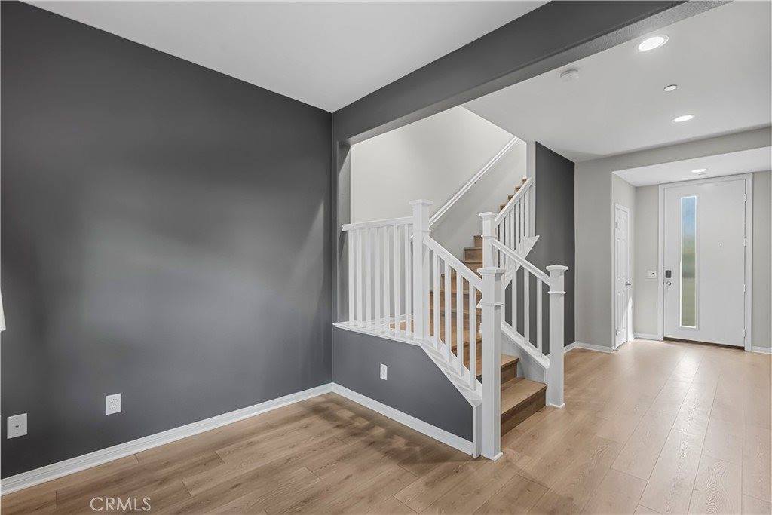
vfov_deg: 73.8
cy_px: 258
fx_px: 343
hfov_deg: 96.7
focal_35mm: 16
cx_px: 386
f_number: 8
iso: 2000
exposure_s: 1/5
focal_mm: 16
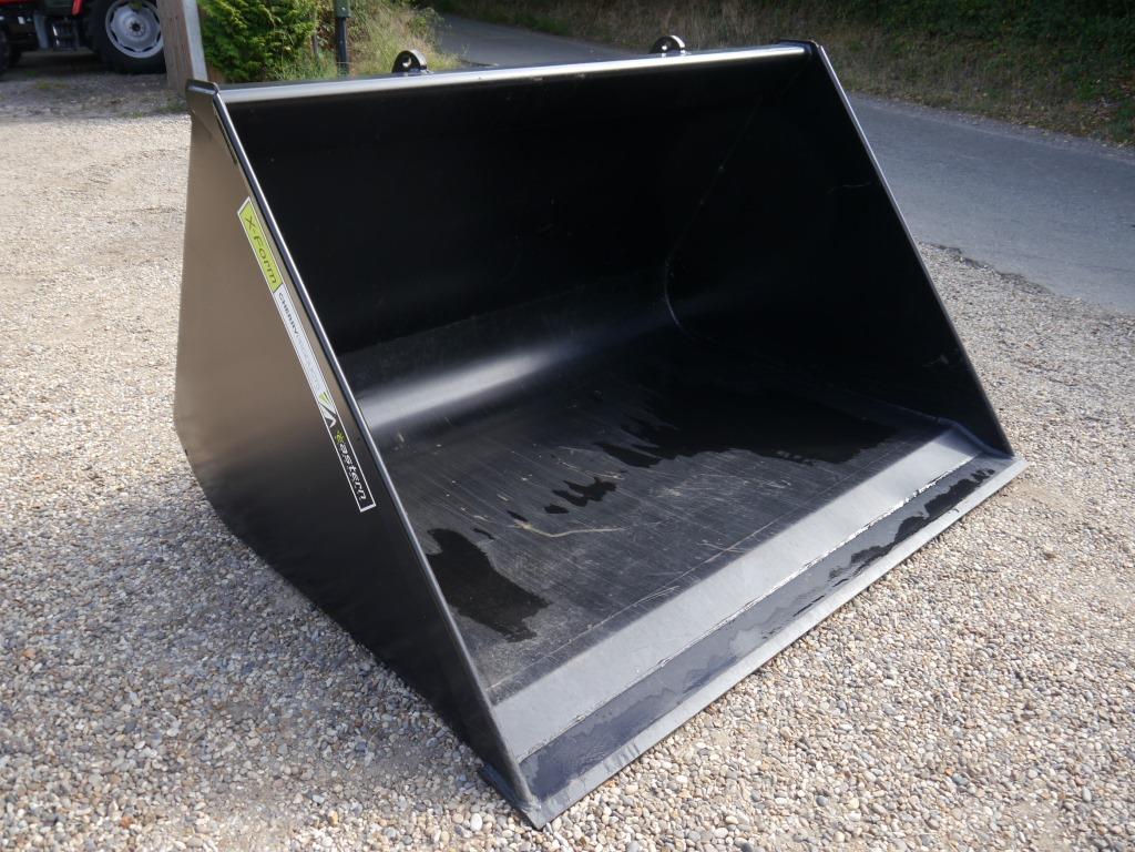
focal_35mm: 28
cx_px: 568
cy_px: 426
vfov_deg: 49.7
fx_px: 918
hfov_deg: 63.4
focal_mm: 14
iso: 160
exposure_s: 1/200
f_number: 4.5
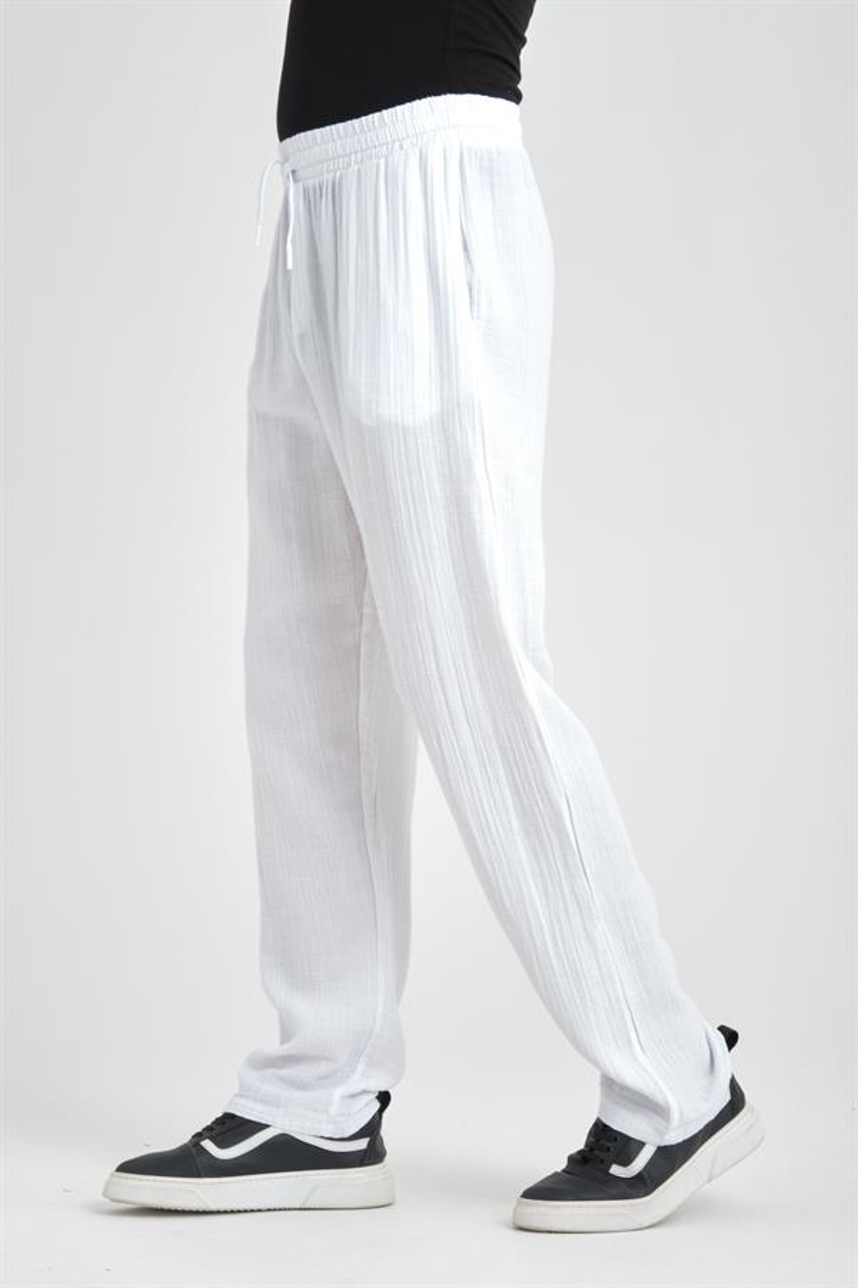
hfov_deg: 15.5
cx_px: 429
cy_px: 644
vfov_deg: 23.1
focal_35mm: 88
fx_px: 3146
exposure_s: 1/125
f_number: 11
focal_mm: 58.6
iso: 125
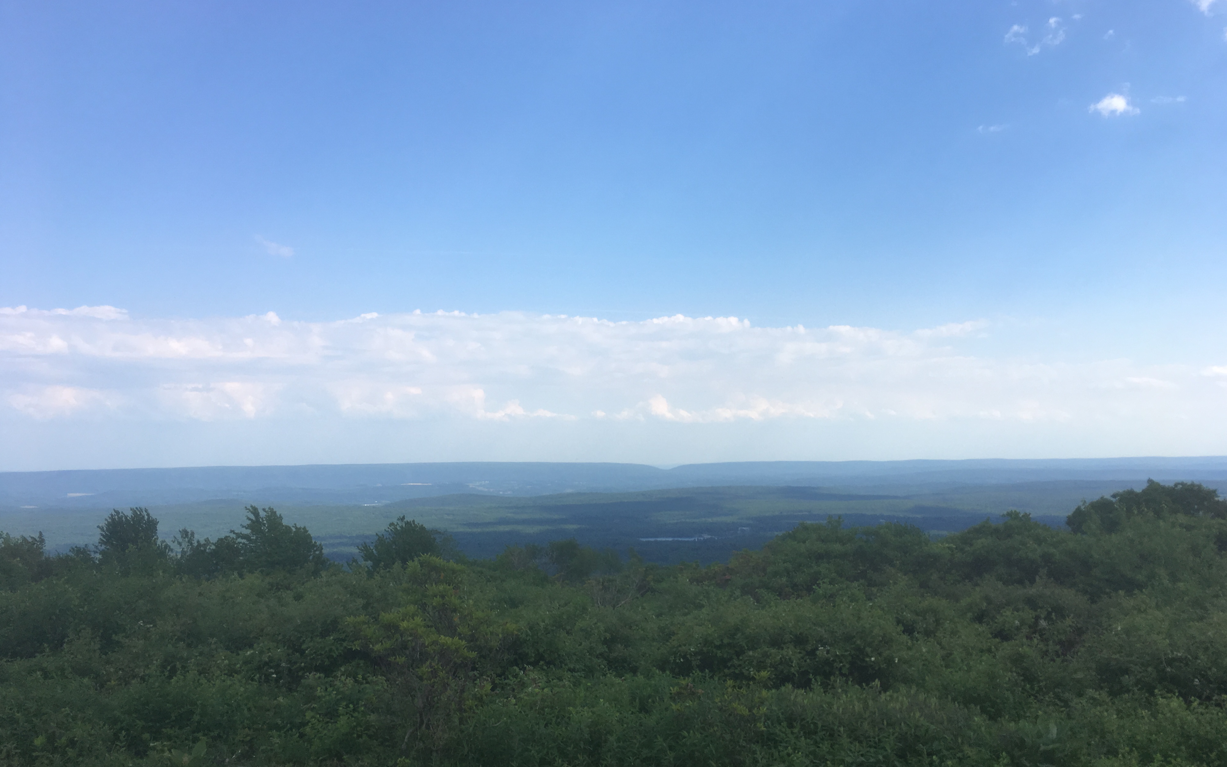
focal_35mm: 31
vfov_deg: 40.5
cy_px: 440
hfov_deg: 61.2
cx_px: 616
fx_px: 1037
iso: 25
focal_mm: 4.15
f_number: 2.2
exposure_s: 1/1304
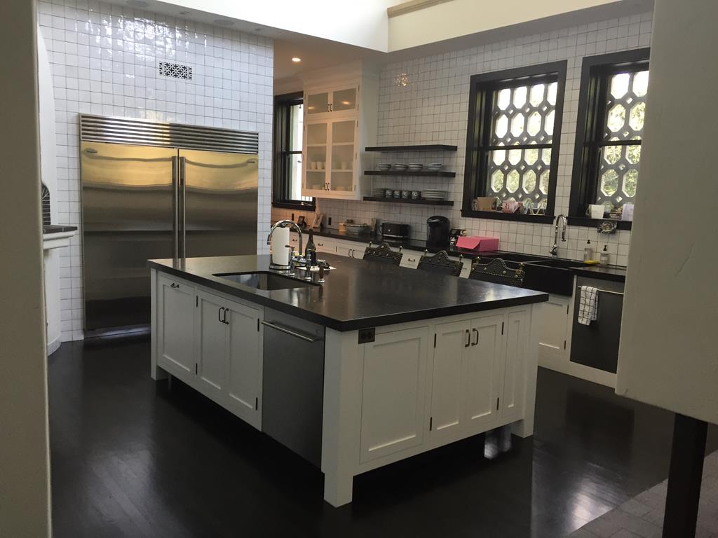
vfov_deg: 48.2
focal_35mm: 29
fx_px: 602
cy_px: 269
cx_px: 359
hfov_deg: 61.7
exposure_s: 1/30
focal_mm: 4.15
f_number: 2.2
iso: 80
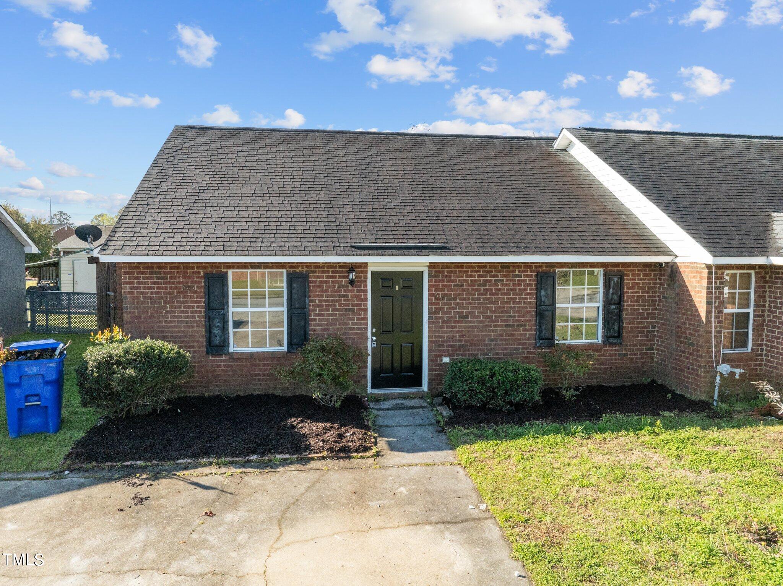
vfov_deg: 56.8
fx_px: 542
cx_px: 392
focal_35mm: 24
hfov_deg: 71.6
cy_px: 293
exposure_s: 1/320
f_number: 5.6
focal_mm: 12.29
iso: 400
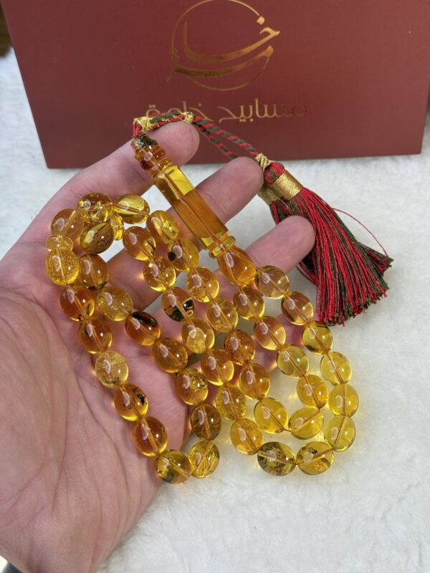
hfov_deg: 30.3
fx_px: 795
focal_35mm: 48
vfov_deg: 39.7
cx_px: 215
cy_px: 286
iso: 80
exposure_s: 1/359
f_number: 1.78
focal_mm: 6.76
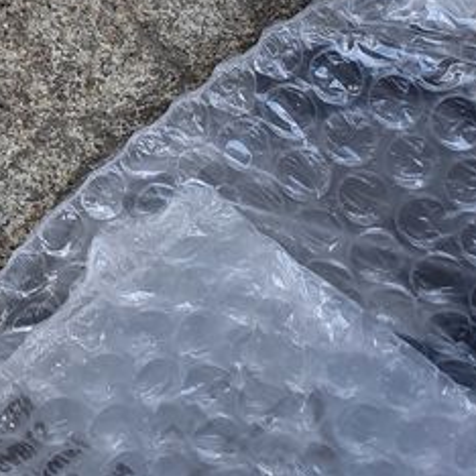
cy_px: -537
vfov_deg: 14.2
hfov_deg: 16.5
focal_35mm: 98
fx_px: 1525
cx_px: -195
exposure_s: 1/129
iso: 50
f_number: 2.4
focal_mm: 4.32
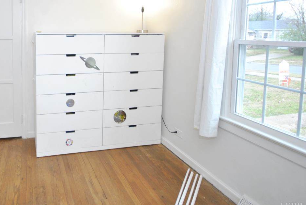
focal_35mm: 24
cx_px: 63
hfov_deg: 67.1
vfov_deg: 50.9
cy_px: 49
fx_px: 204
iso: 360
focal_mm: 10
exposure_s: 1/30
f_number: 4
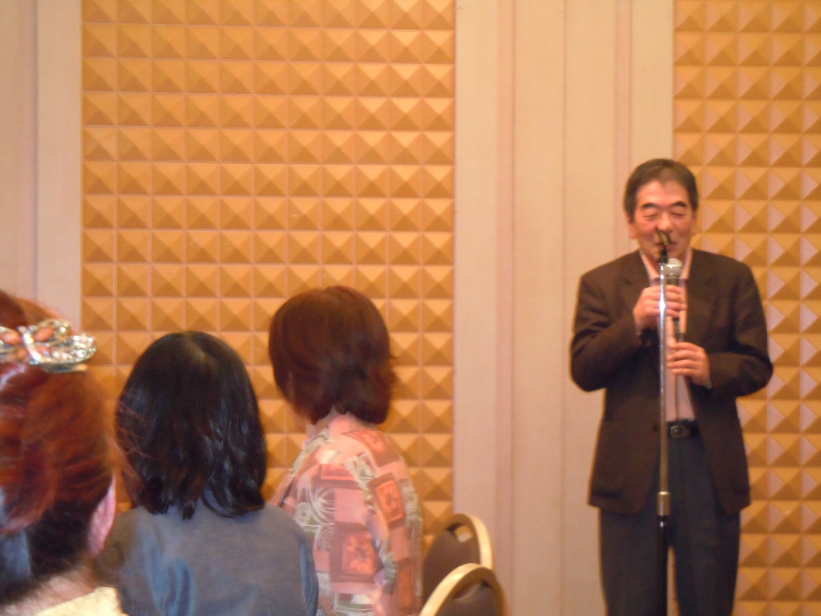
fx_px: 2419
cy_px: 308
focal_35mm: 102
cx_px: 410
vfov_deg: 14.5
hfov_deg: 19.3
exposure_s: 1/50
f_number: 4.5
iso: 1000
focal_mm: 18.3
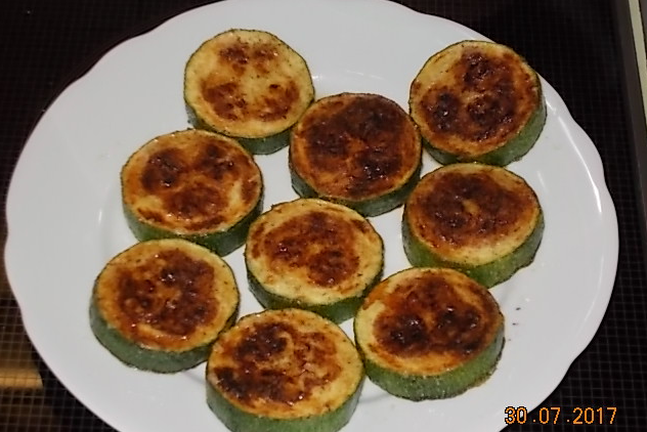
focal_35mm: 80
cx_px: 322
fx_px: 1438
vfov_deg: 17.1
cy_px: 228
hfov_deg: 25.4
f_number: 5.8
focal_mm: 13.5
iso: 200
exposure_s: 1/60
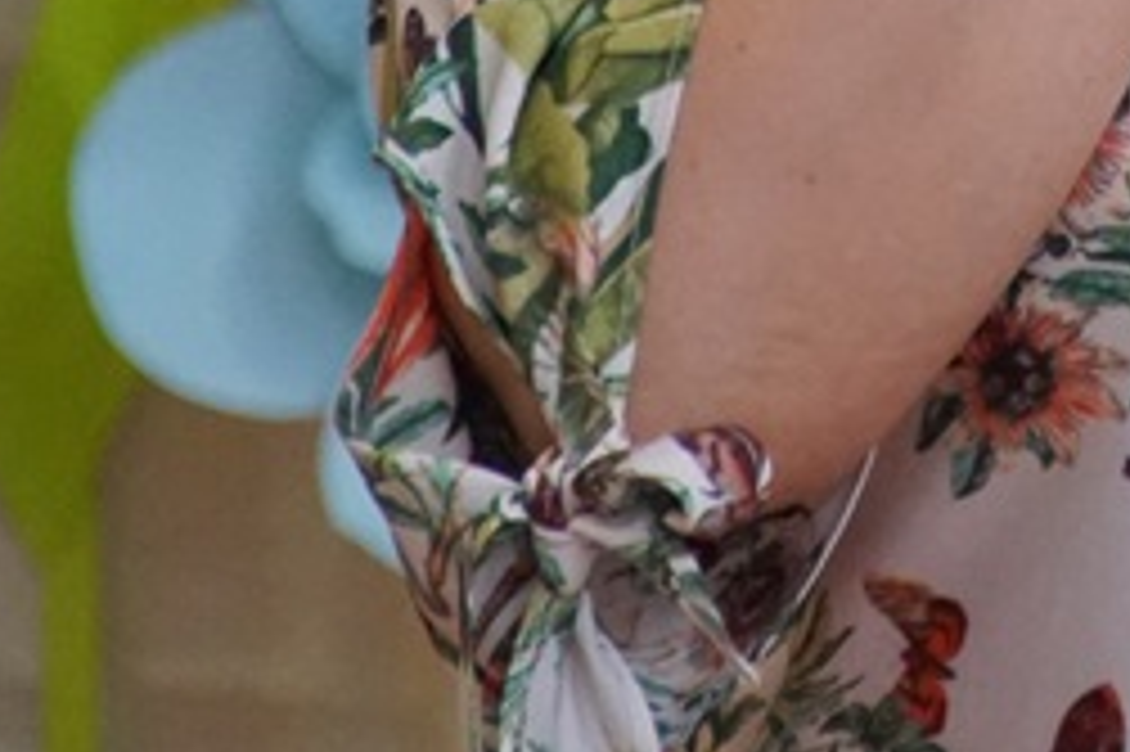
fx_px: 33782
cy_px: -619
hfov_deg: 1.9
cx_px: 1387
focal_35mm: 1077
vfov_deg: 1.3
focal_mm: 180
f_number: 6.3
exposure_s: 1/320
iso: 3200
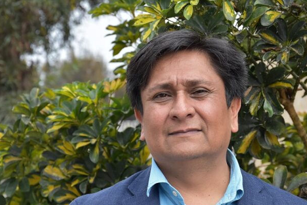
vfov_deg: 10.2
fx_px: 1142
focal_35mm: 134
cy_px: 123
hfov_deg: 15.3
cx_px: 186
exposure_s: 1/800
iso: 800
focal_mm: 70
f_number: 7.1
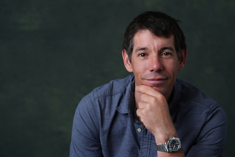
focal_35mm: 129
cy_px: 78
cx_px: 118
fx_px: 842
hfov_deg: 15.9
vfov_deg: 10.6
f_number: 5.6
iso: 200
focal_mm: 129
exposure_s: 1/320
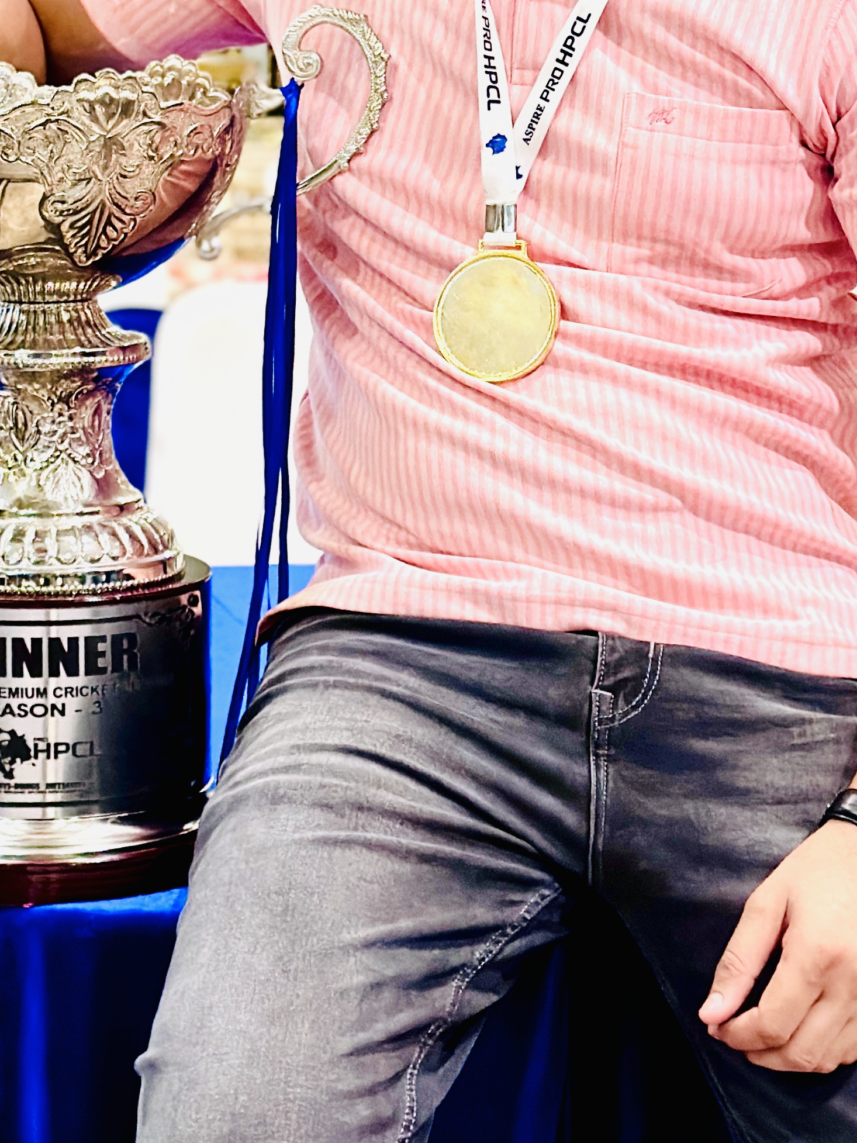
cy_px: 391
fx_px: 3268
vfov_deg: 19.8
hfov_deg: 14.9
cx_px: 469
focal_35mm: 99
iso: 500
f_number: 1.78
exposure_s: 1/33
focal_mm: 6.86
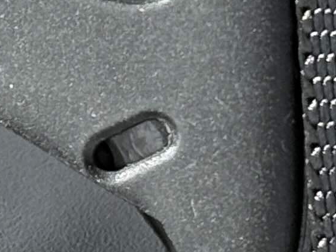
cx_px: -323
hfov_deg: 5.6
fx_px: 3349
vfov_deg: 4.3
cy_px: -36
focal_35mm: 345
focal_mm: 6.76
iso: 80
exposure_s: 1/2342
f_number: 1.78
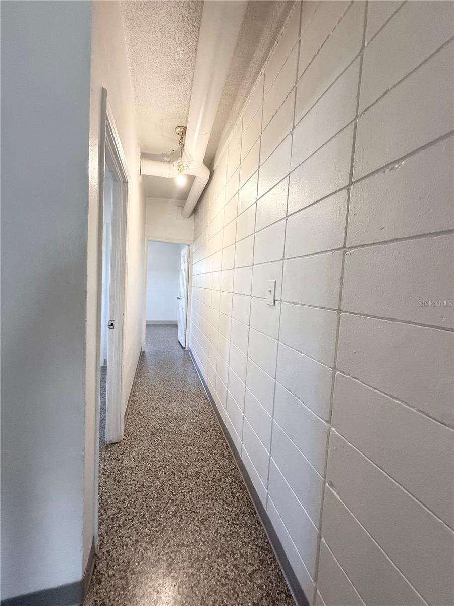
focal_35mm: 14
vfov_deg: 102.1
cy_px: 303
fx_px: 245
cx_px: 227
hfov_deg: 85.7
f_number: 2.2
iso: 250
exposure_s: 1/120
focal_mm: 2.22
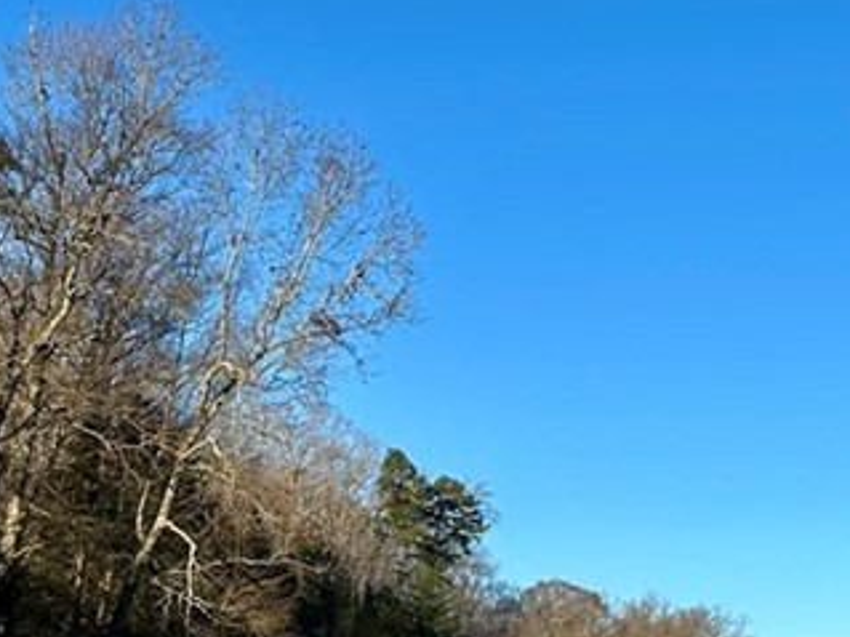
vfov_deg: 19.1
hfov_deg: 24.5
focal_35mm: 77
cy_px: 277
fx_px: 1890
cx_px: 797
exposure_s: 1/3472
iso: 80
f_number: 1.78
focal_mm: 6.86
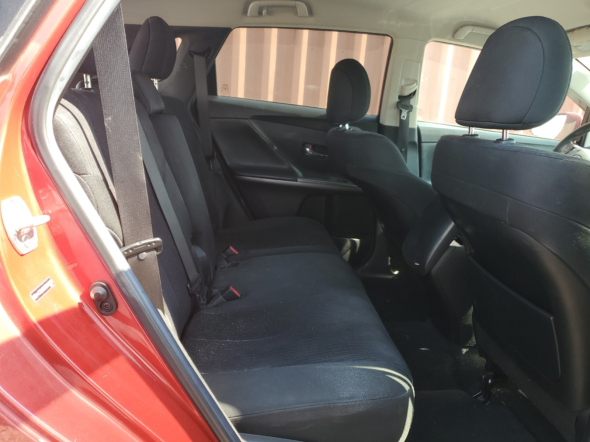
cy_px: 221
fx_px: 443
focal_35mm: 26
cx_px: 295
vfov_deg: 53.1
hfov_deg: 67.3
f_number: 1.5
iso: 50
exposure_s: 1/179
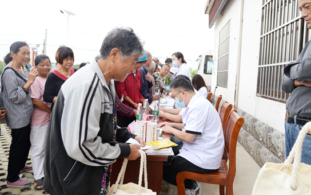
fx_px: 229
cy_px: 87
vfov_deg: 45.9
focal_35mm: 27
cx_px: 164
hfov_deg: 68.3
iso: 200
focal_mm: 24
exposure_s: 1/160
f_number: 6.3
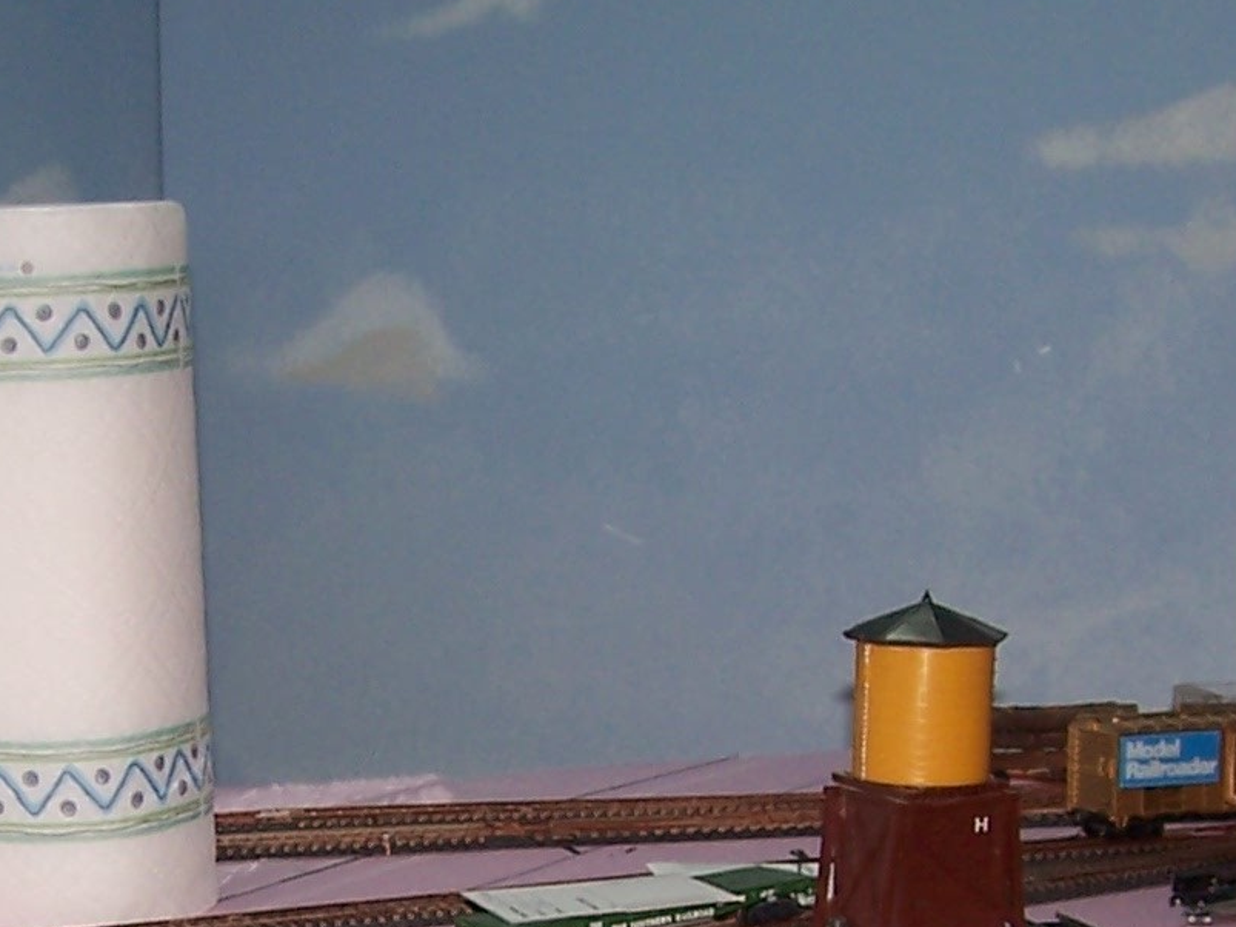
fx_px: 3891
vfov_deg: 13.4
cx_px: 317
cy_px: 912
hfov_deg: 17.9
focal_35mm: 109
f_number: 2.8
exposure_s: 1/60
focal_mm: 6.3
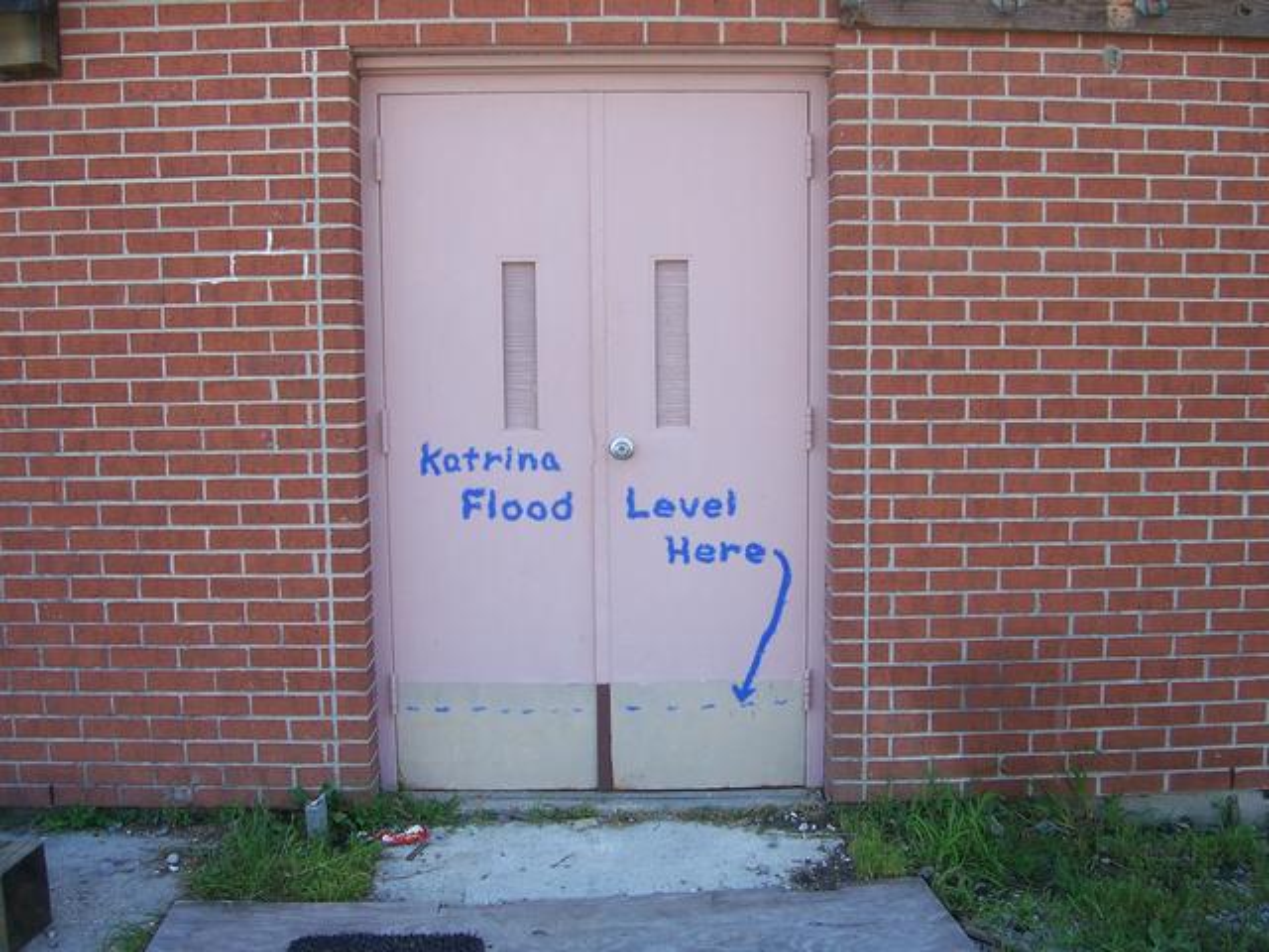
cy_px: 476
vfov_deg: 39.7
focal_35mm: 36
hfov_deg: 51.4
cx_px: 634
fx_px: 1320
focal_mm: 6
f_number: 3
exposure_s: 1/250
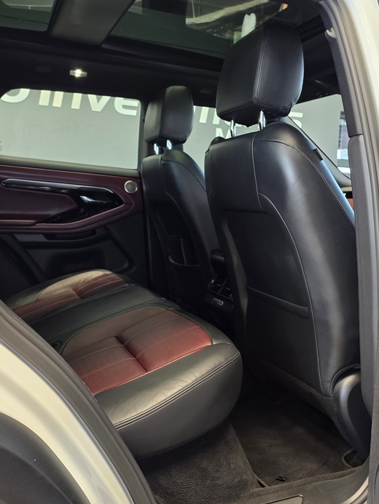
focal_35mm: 34
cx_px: 215
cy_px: 236
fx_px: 496
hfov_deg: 41.7
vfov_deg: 53.9
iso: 125
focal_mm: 6.25
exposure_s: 1/100
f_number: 1.7
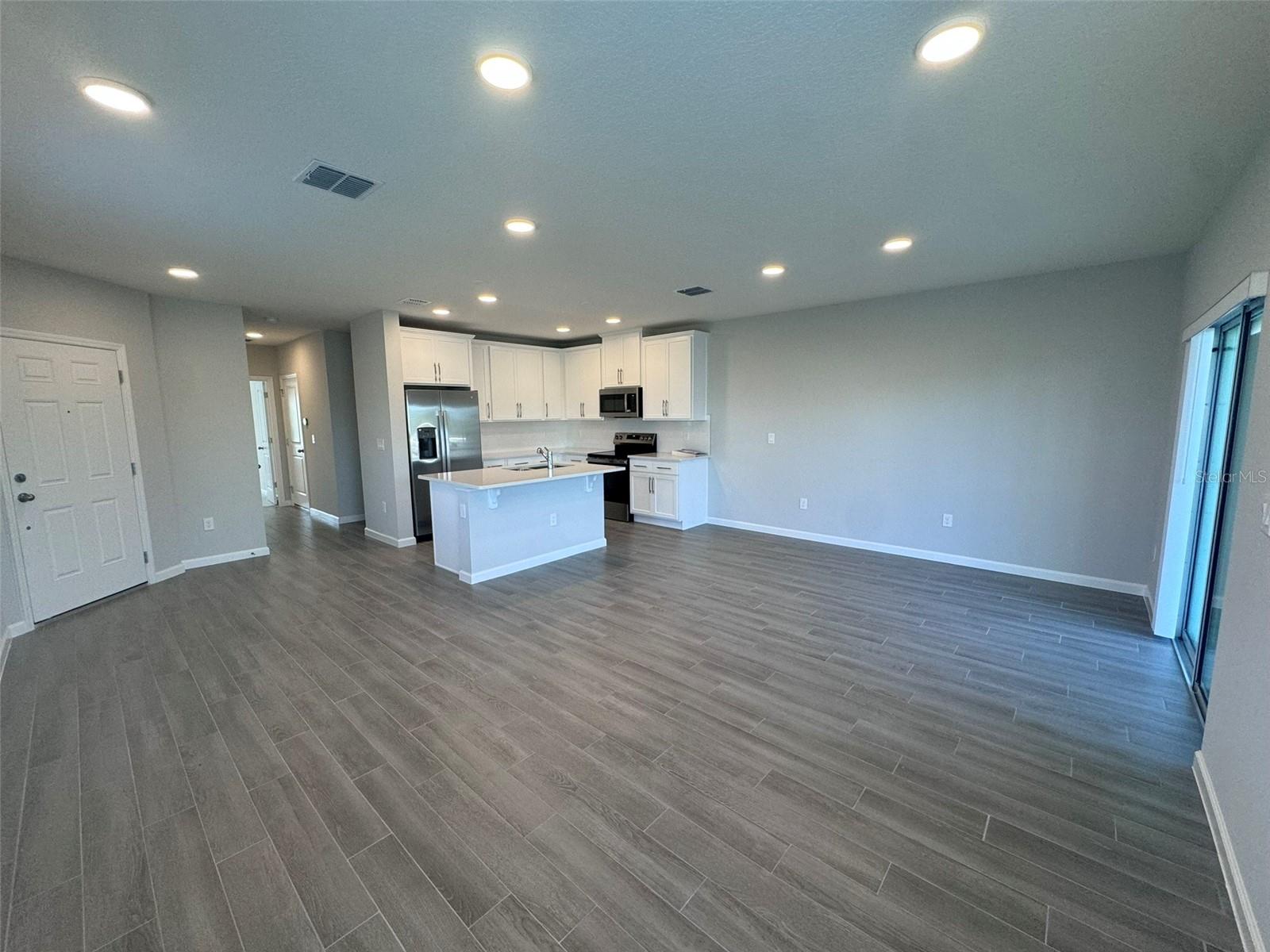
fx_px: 514
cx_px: 635
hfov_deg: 102.1
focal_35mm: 14
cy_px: 476
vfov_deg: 85.7
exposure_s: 1/120
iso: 160
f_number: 2.2
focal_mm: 2.22
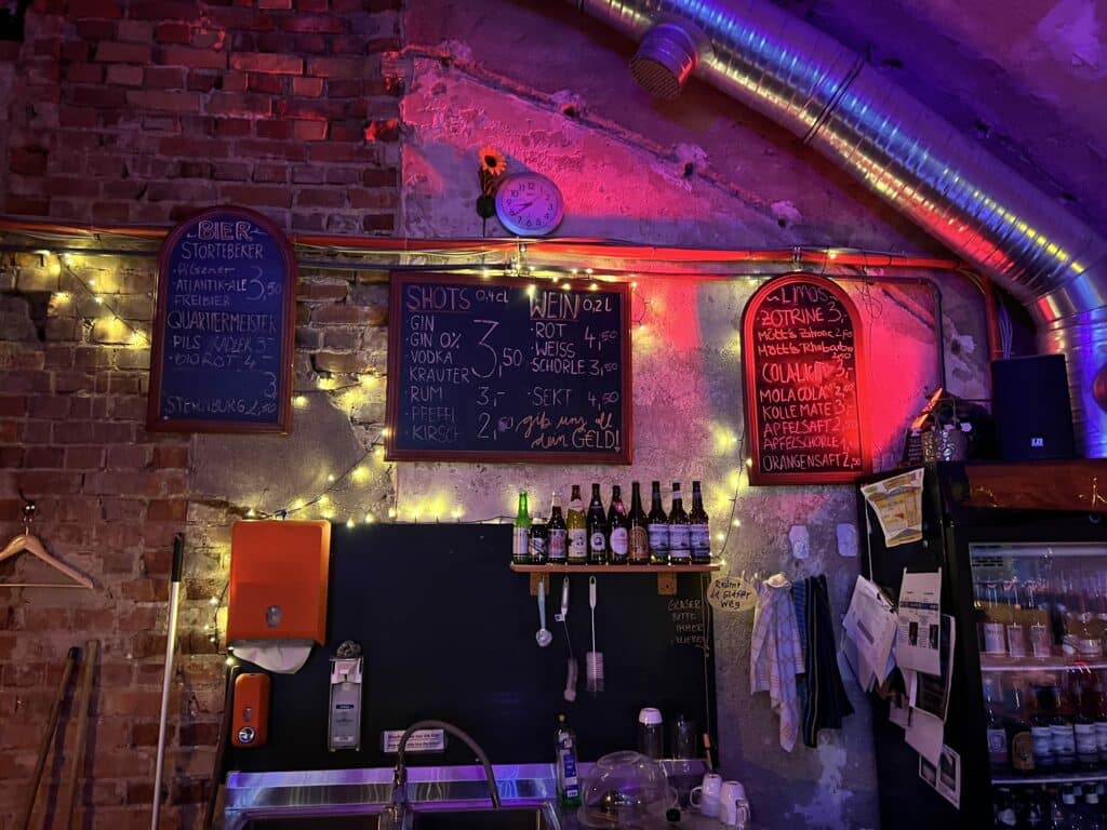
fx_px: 831
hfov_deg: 67.3
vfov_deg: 53.1
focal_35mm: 26
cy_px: 415
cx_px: 554
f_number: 1.5
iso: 800
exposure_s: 1/30
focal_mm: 5.7
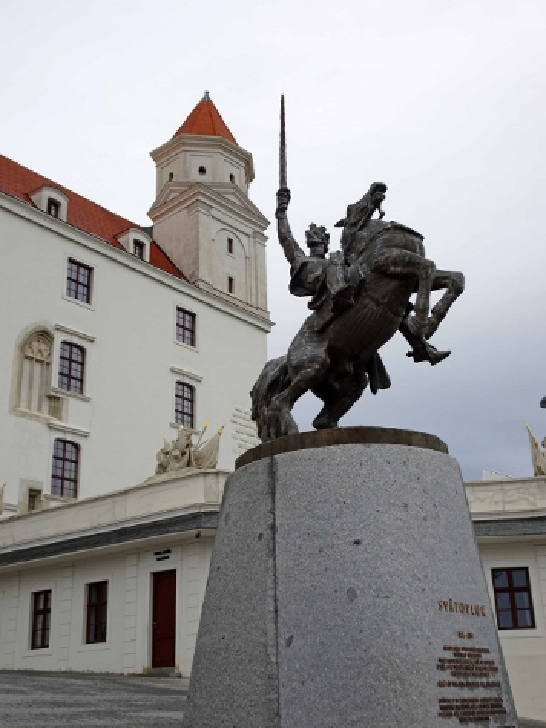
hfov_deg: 35.1
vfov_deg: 45.8
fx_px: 863
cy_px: 364
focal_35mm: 41
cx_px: 273
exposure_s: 1/500
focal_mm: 7.05
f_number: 4
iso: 80
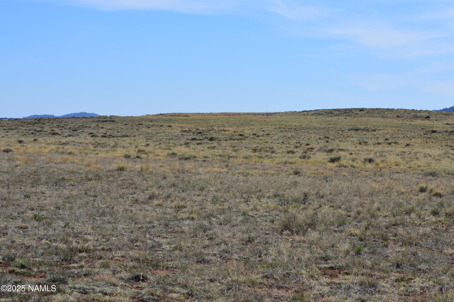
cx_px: 227
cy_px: 151
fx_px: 1039
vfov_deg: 16.5
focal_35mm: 82
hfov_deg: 24.6
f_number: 11
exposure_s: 1/500
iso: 280
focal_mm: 55
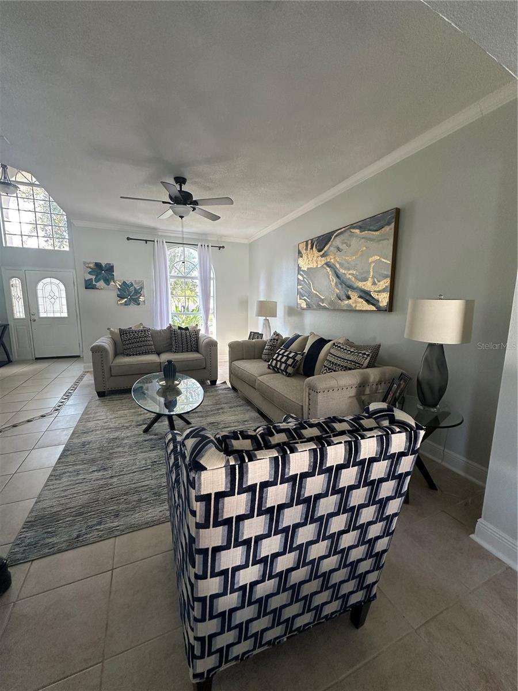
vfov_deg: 102.1
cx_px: 259
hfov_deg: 85.7
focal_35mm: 14
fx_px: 279
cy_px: 346
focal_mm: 2.22
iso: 160
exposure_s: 1/99
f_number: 2.2
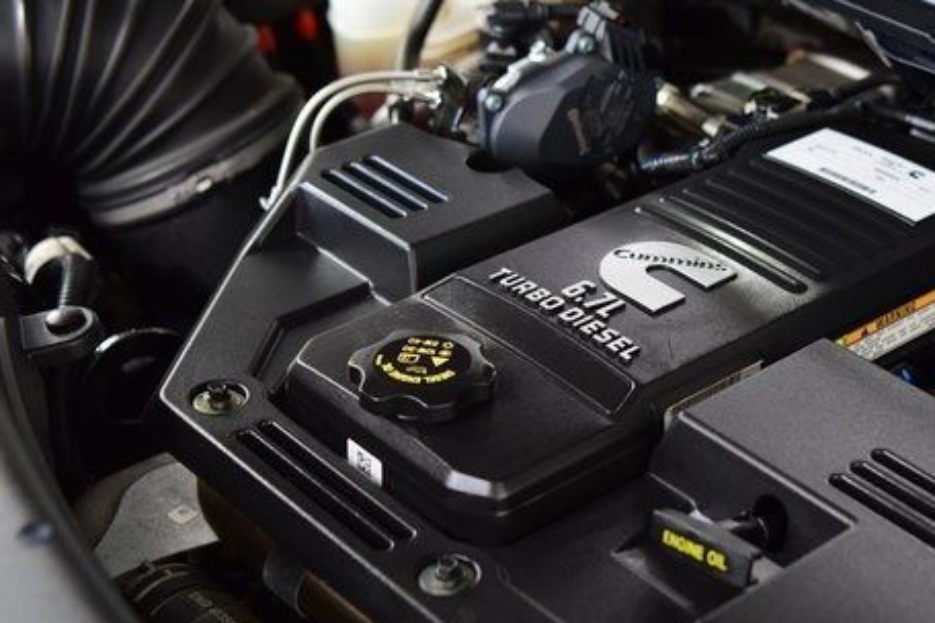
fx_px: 1914
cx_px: 642
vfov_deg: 18.5
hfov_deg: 27.2
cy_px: 282
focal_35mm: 74
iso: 1600
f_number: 2.8
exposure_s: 1/40
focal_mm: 35
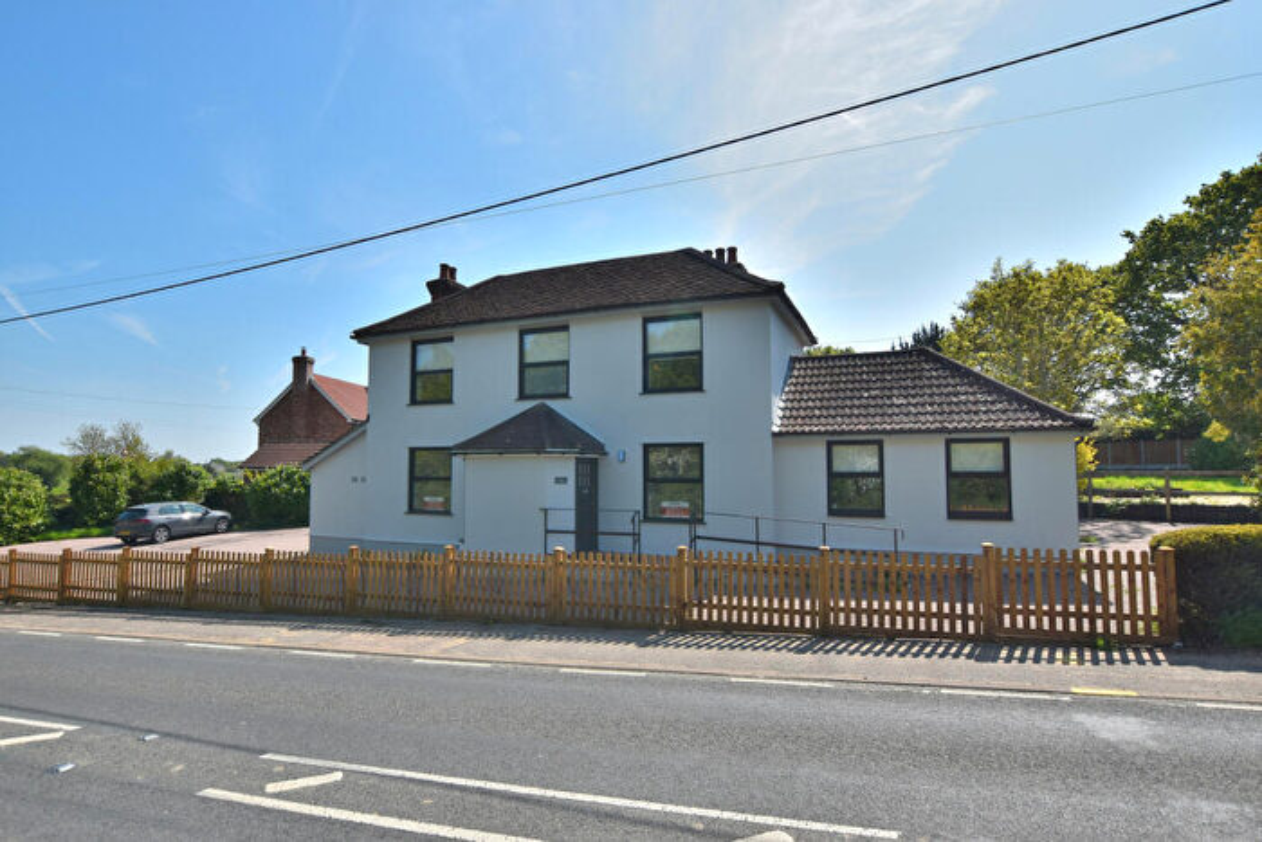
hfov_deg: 90.0
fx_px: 631
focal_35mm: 18
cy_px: 421
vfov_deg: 67.4
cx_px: 631
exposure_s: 1/320
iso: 100
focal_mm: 12
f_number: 9
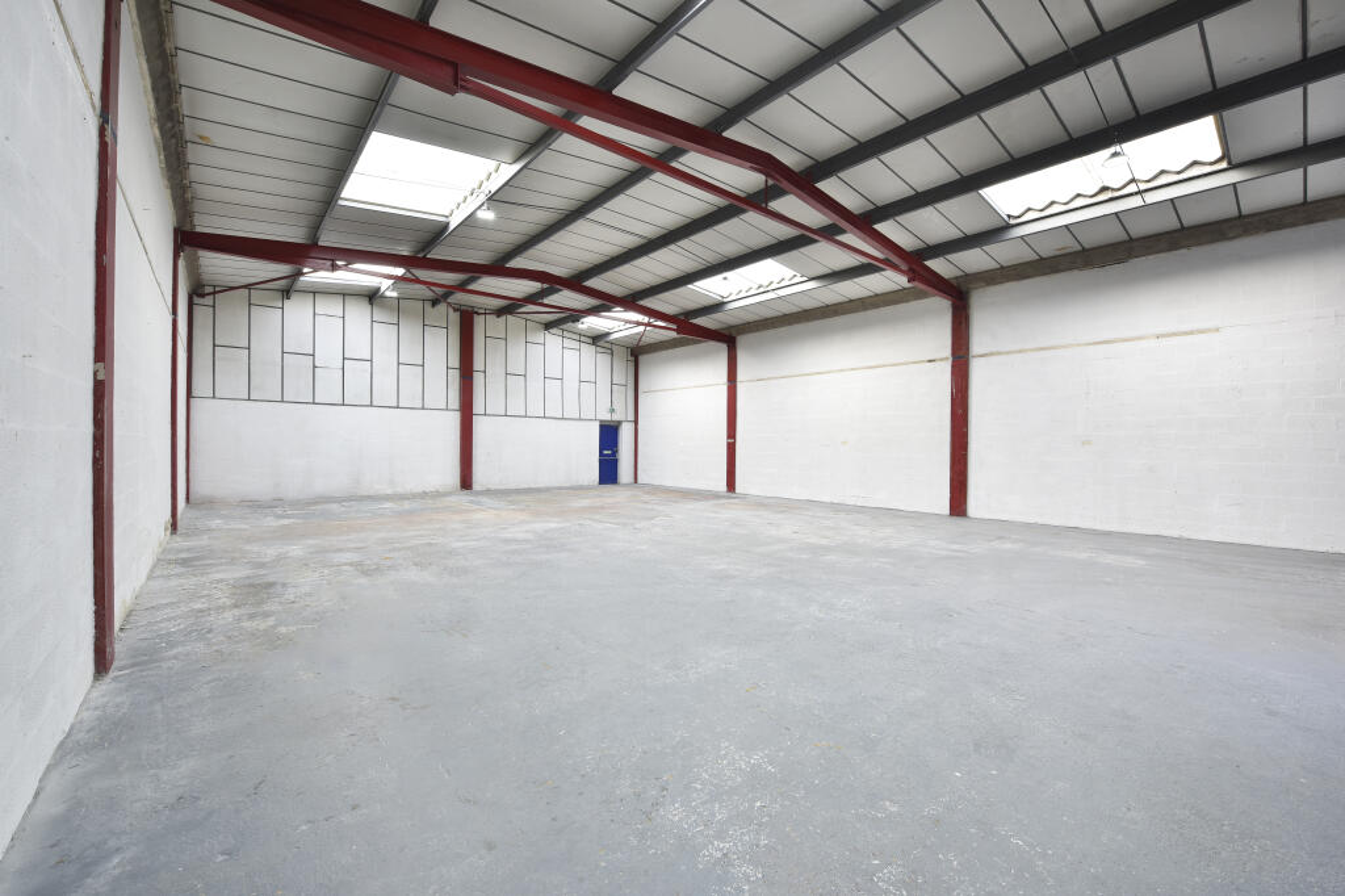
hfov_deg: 65.5
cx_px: 672
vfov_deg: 46.4
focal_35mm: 28
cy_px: 448
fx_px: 1046
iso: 100
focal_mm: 10.26
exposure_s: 1/640
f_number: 4.5
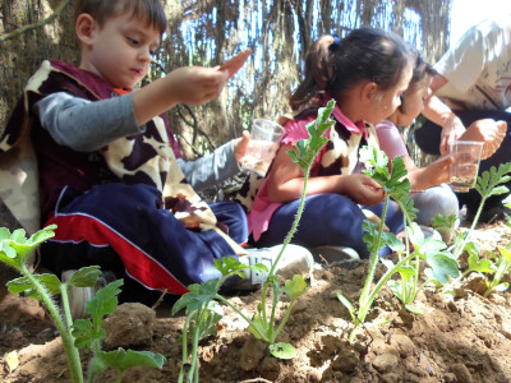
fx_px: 369
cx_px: 256
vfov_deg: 54.9
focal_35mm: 25
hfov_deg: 69.4
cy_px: 192
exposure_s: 1/90
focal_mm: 4.5
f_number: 2.5
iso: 80
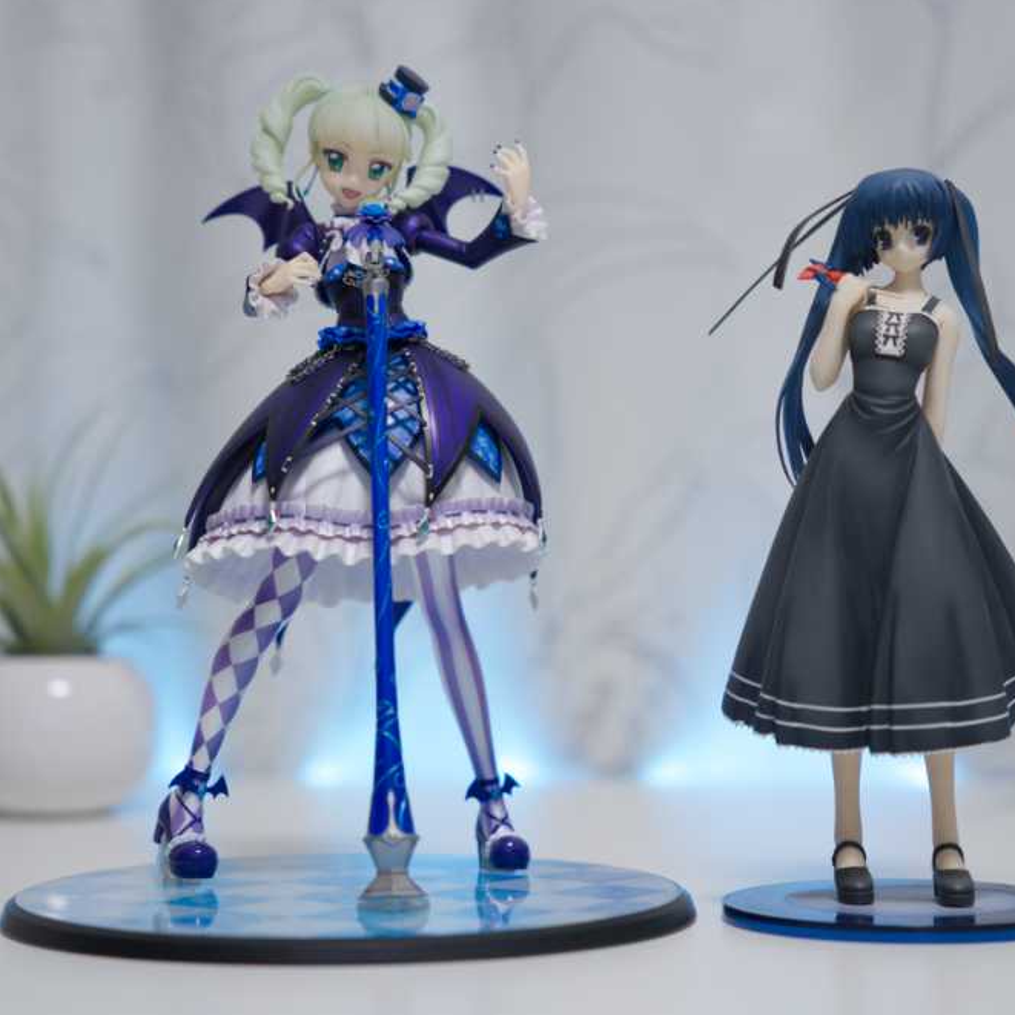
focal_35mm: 90
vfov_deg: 19.3
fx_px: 2986
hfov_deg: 19.3
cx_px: 594
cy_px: 506
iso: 640
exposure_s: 1/125
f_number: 2.8
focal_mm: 70
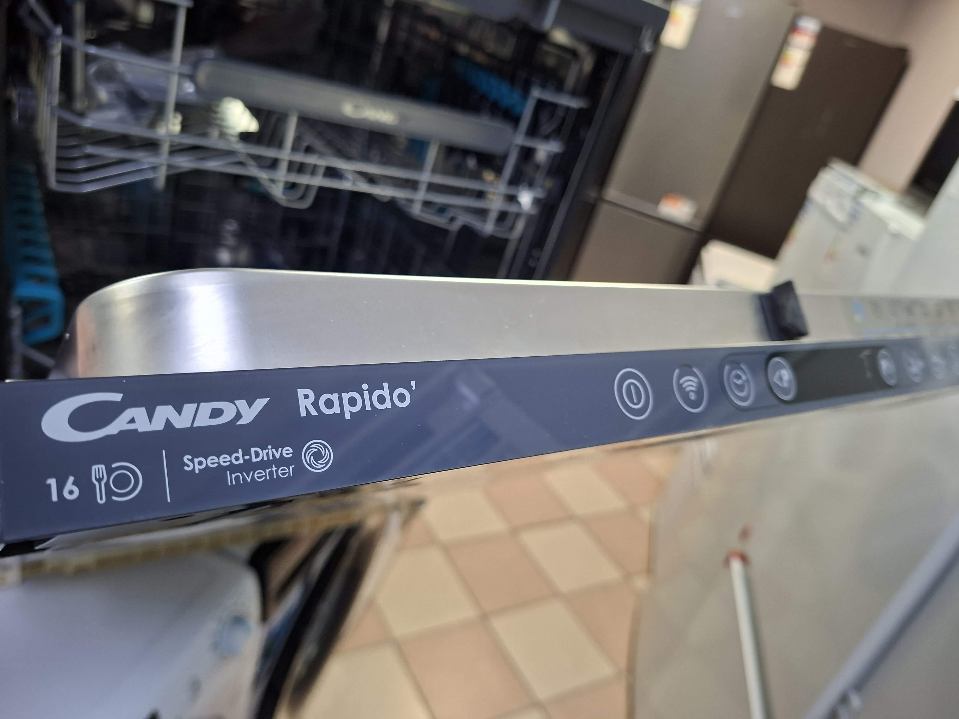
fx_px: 637
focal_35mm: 23
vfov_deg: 58.9
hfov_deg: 73.9
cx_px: 480
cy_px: 360
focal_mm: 5.54
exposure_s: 1/50
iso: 320
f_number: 1.8
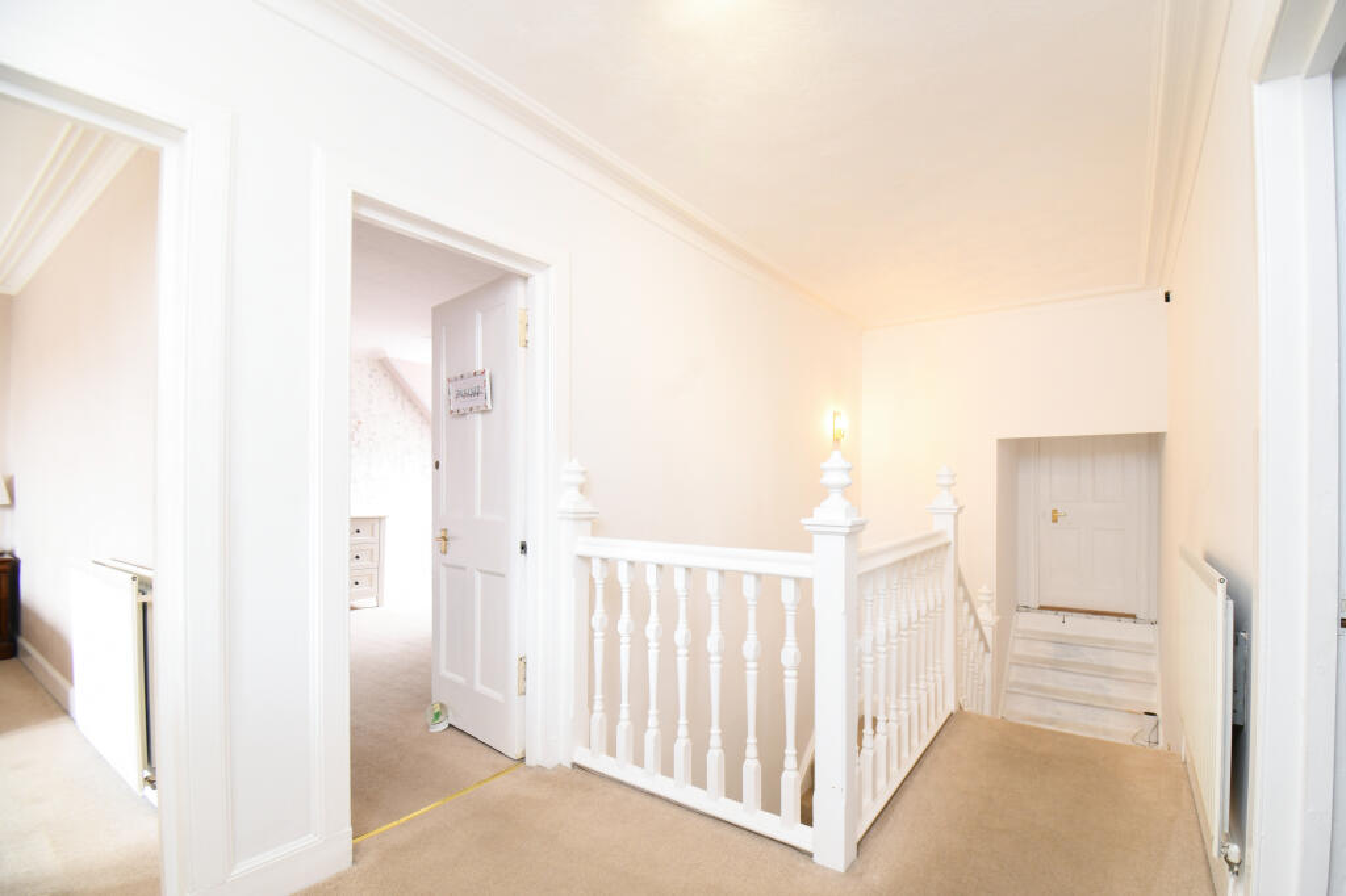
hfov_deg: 100.4
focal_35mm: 15
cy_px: 448
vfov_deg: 77.3
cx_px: 673
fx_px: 561
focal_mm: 10
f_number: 8
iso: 320
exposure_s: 1/4
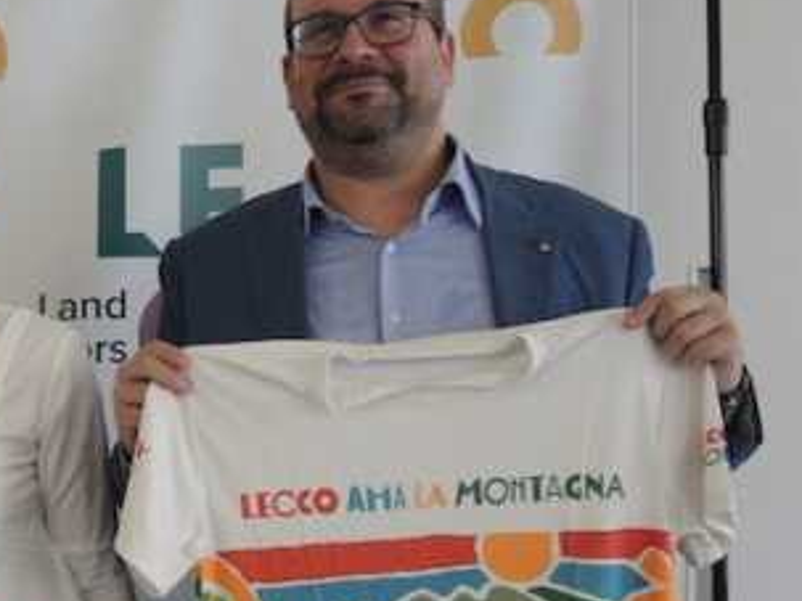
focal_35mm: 69
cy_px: 479
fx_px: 1598
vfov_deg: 21.0
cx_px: -3
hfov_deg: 26.6
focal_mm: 6.5
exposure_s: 1/40
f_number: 2
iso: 80
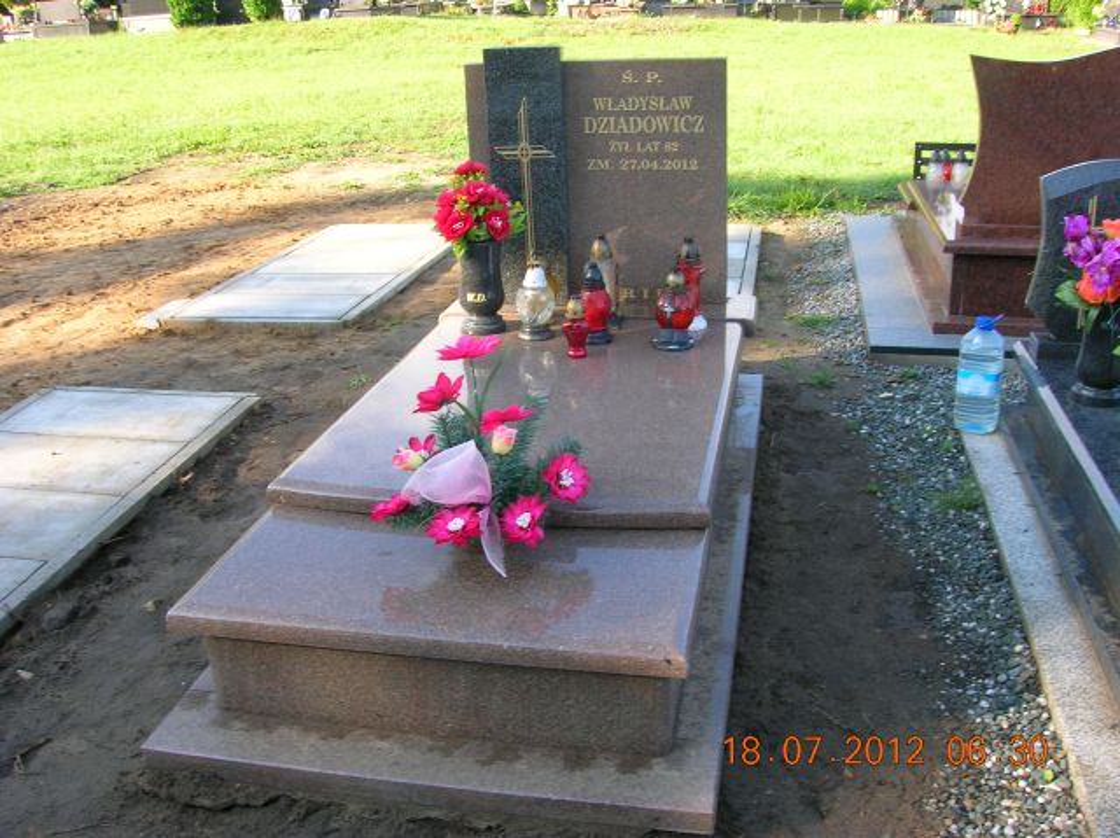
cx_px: 560
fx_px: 1099
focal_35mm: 34
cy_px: 419
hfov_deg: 54.0
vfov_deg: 41.7
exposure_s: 1/48.8
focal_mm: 5.7
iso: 50
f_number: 4.9
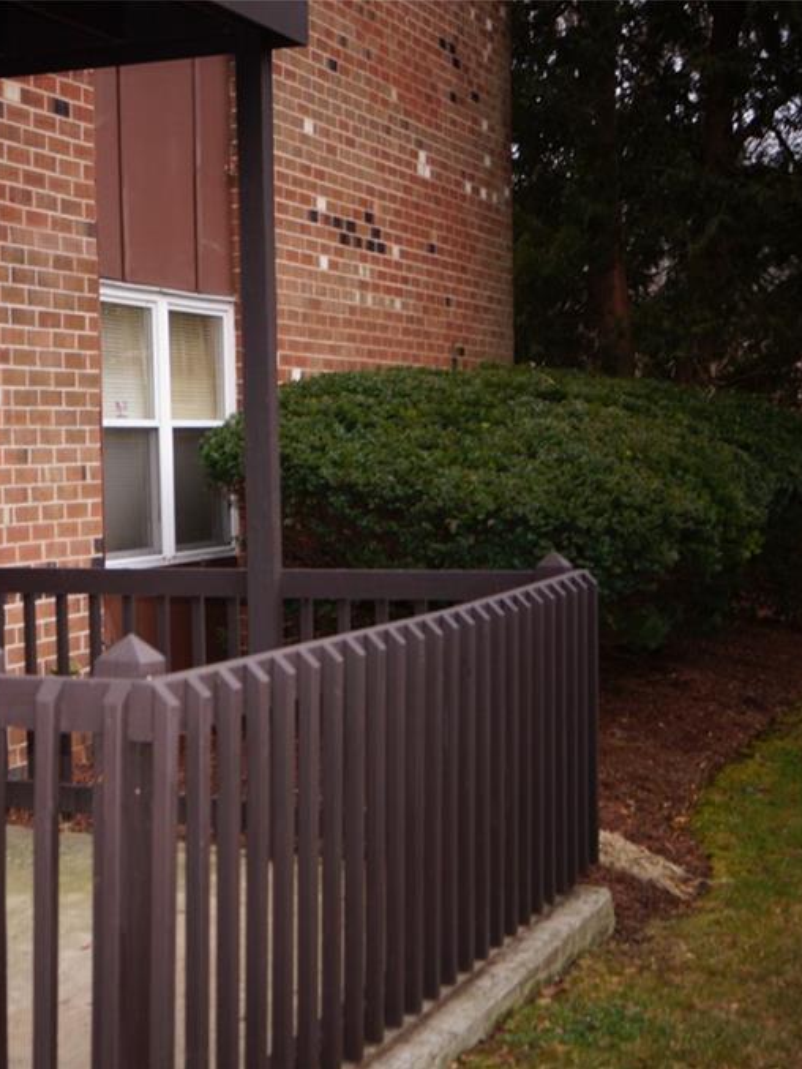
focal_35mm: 61
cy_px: 535
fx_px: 1884
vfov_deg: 31.7
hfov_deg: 23.4
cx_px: 84
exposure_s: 1/60
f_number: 4.5
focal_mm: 28
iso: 200
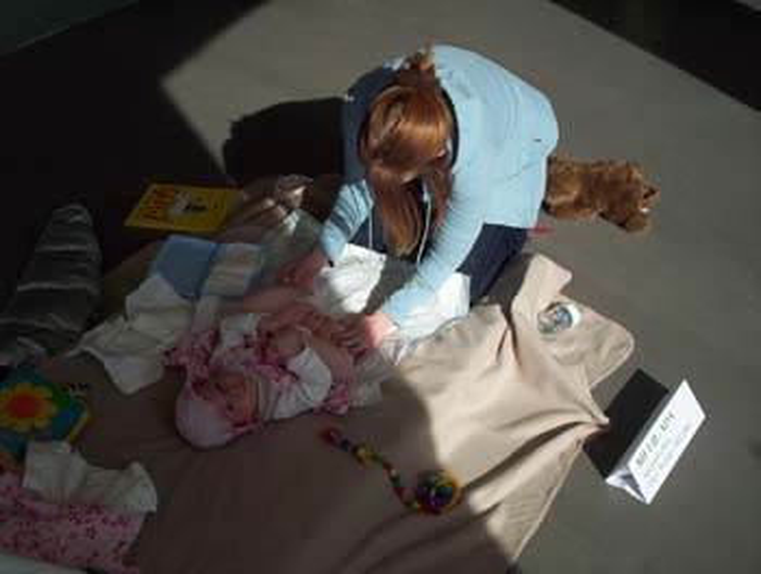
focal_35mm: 38
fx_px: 837
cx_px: 380
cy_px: 287
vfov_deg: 37.8
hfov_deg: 48.9
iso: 100
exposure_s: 1/410
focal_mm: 4.99
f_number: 4.5
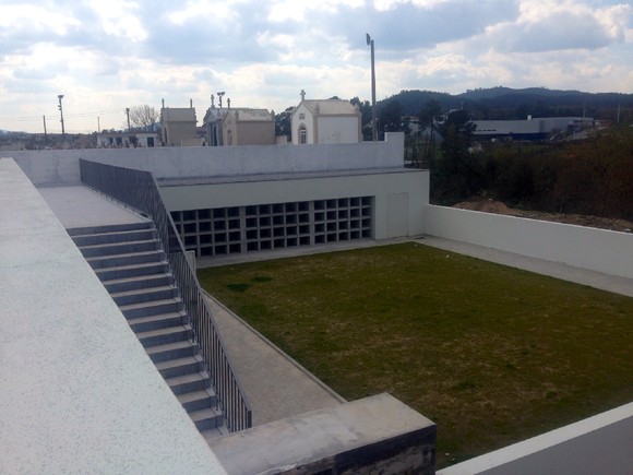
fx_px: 603
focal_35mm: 33
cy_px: 238
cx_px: 316
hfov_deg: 55.4
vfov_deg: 42.9
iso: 50
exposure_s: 1/1869
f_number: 2.4
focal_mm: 4.12
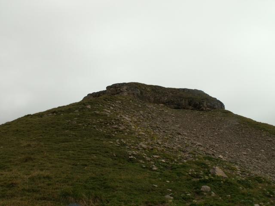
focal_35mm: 35
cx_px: 138
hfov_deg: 52.6
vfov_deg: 40.7
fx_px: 278
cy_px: 103
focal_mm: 5.86
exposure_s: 1/80
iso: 50
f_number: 8
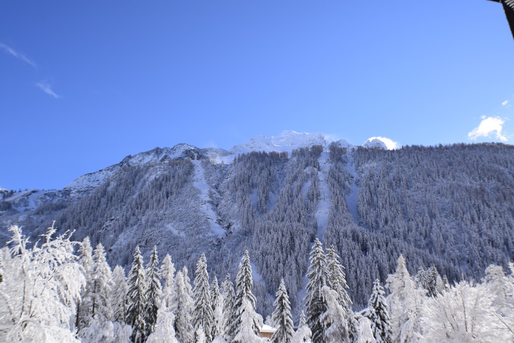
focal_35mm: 46
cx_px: 257
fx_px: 664
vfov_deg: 29.0
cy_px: 172
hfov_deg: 42.3
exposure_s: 1/500
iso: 400
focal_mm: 31
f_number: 11
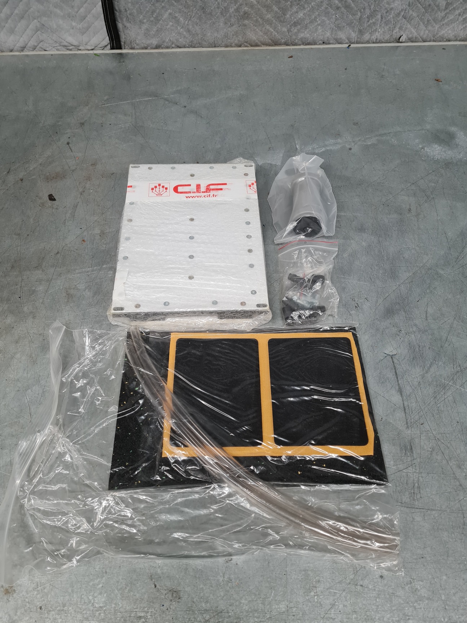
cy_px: 312
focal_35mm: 26
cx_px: 234
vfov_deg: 67.3
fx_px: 468
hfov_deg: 53.1
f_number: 1.8
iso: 250
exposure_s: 1/100
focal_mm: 5.4
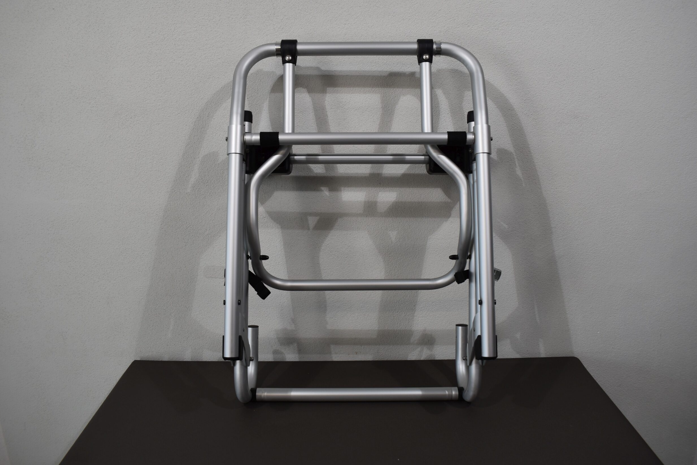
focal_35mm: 28
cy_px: 227
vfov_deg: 46.4
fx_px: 542
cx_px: 348
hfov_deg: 65.5
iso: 220
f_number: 5.6
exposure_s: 1/125
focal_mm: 18
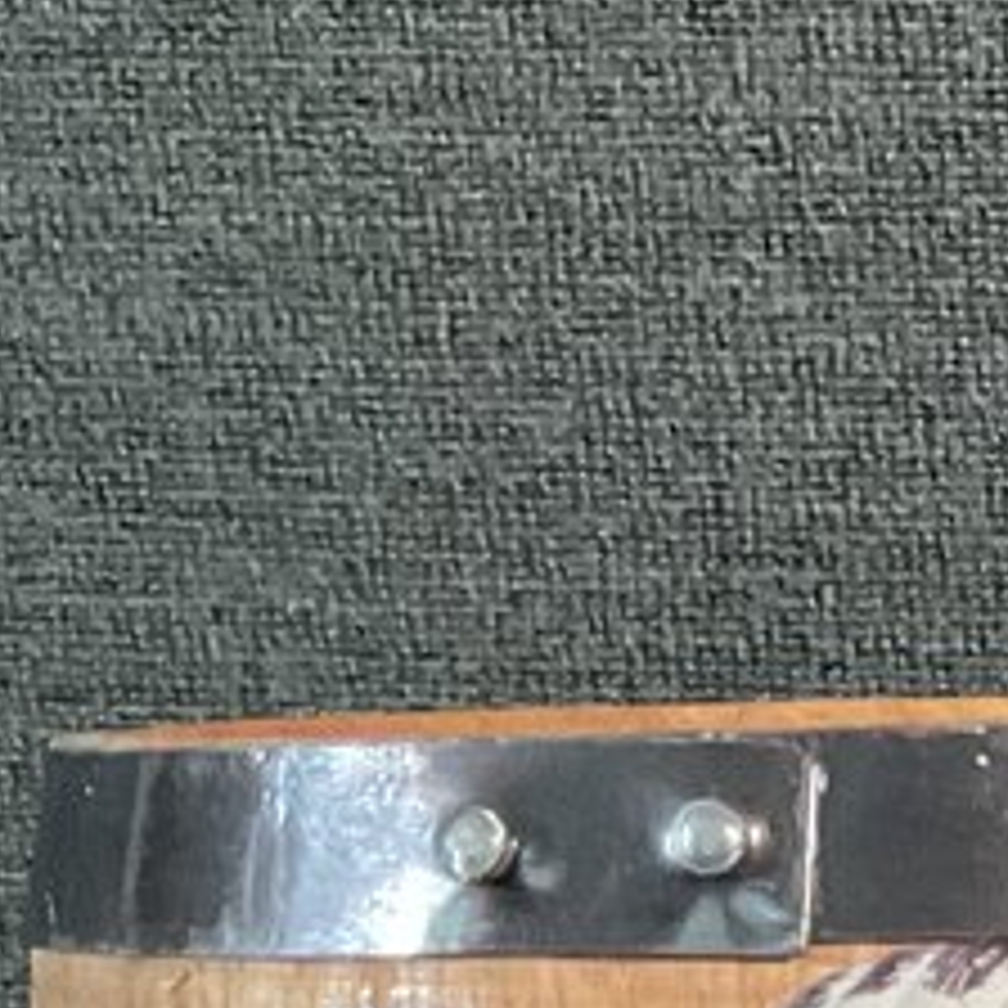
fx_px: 5699
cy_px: 2032
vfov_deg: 9.4
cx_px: 2999
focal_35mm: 173
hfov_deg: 8.5
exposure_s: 1/60
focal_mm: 3
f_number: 1.8
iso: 160
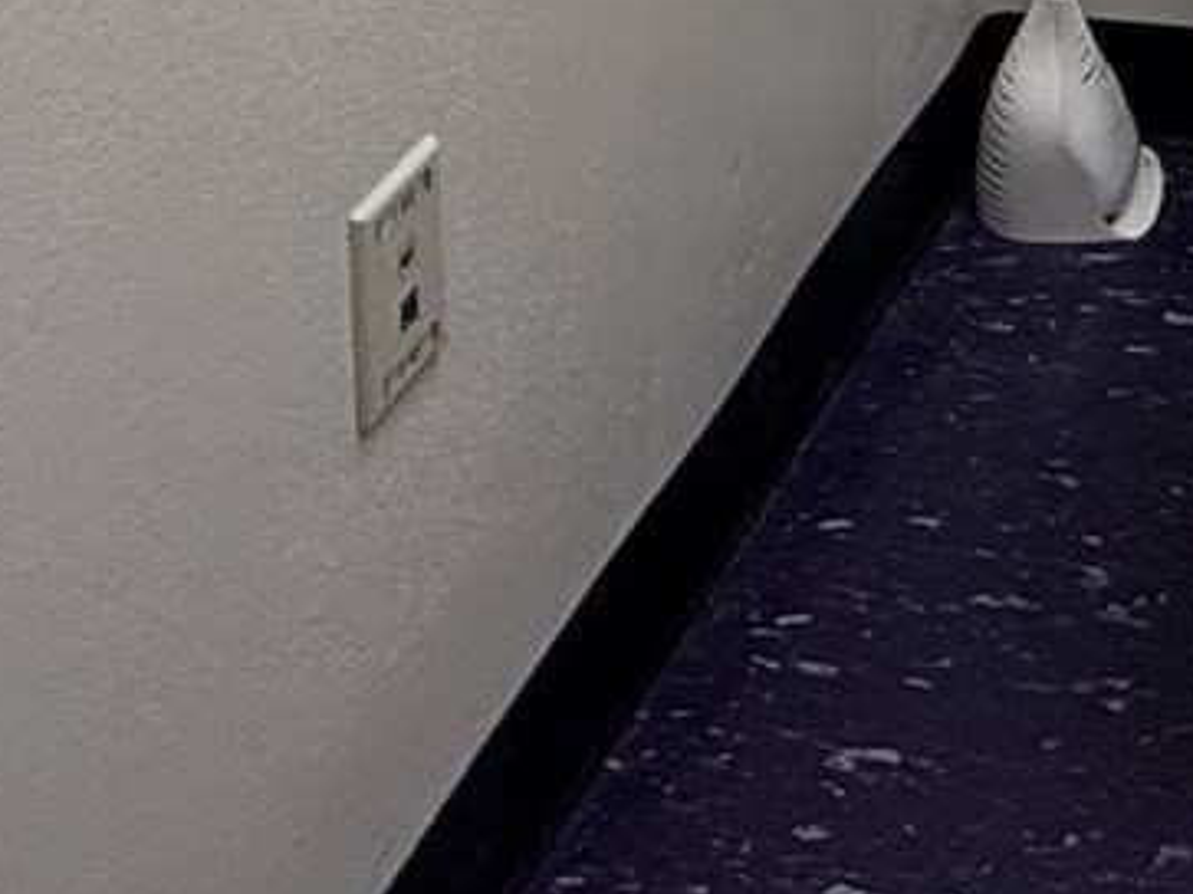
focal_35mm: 79
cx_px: 1712
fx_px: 2722
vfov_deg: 14.4
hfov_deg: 21.4
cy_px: -1068
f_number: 2.2
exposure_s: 1/120
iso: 160
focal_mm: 2.22
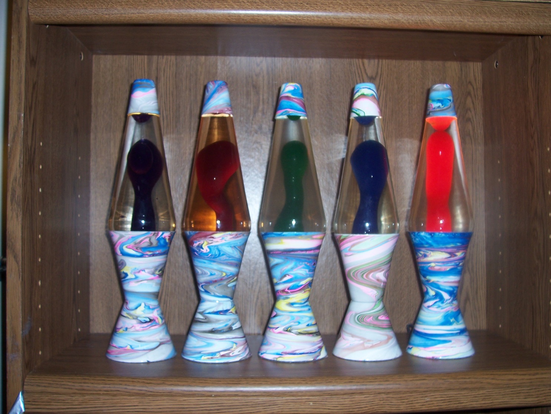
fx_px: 541
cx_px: 276
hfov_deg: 54.0
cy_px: 207
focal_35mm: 34
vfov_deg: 41.8
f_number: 2.7
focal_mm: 5.6
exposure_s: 1/60
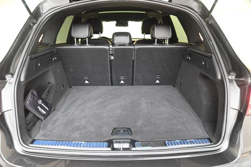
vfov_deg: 47.9
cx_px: 126
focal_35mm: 27
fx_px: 188
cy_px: 84
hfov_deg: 67.4
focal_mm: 27
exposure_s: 1/60
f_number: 5.6
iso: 6400
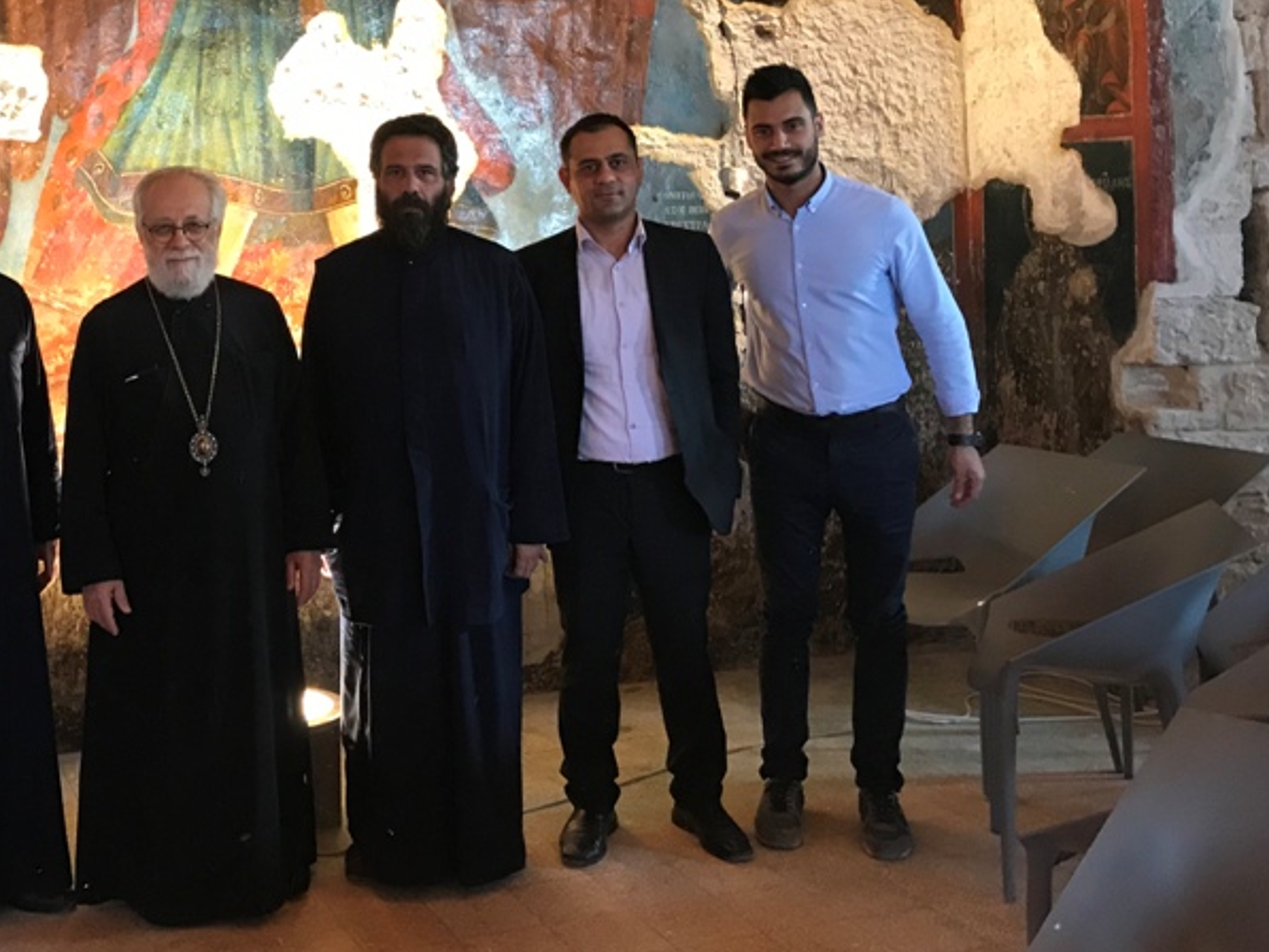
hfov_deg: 40.9
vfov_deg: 31.7
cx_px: 317
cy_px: 249
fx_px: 1650
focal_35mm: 45
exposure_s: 1/17
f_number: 1.8
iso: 64
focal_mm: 3.99
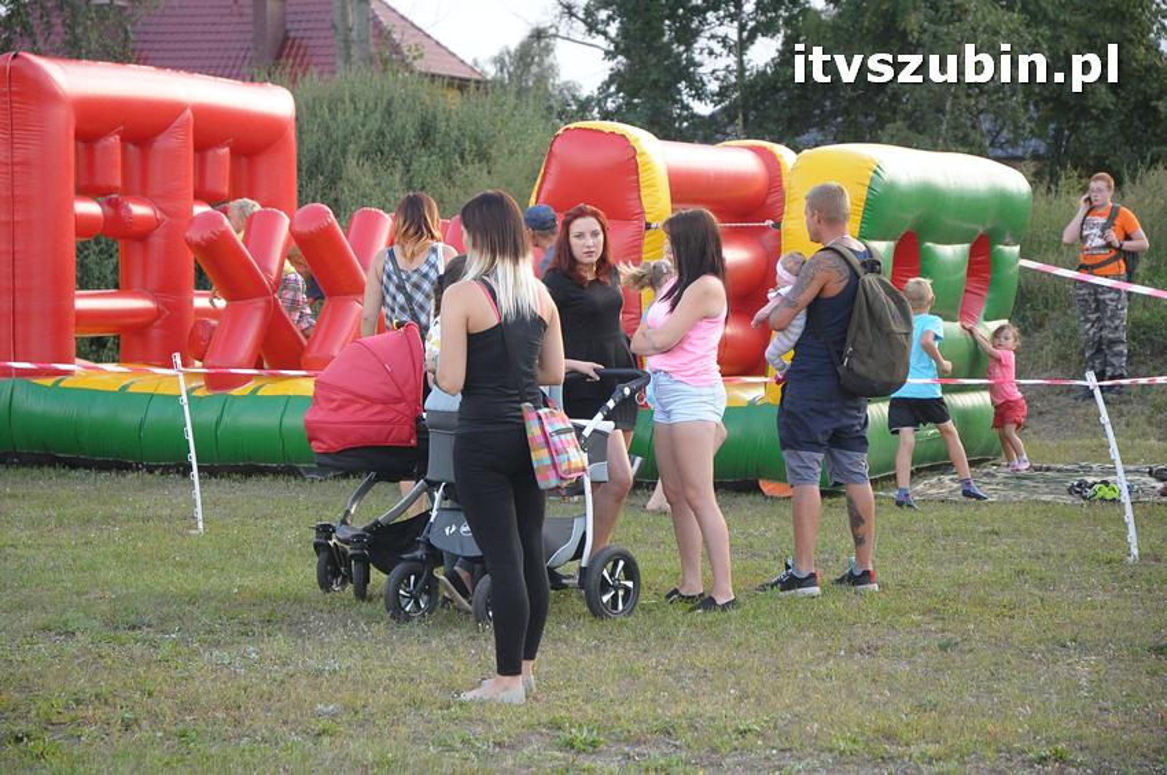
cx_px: 584
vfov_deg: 13.0
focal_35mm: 105
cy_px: 388
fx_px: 3400
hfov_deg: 19.5
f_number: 5
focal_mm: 70
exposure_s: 1/400
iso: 1250
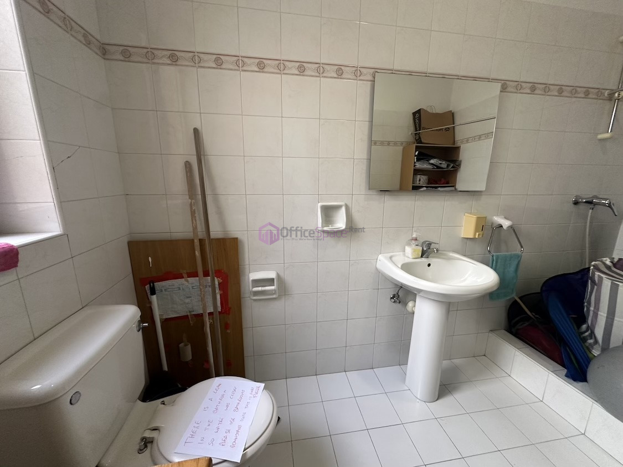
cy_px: 234
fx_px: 252
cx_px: 312
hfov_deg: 102.1
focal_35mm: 14
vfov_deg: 85.7
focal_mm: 2.22
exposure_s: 1/50
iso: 250
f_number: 2.2
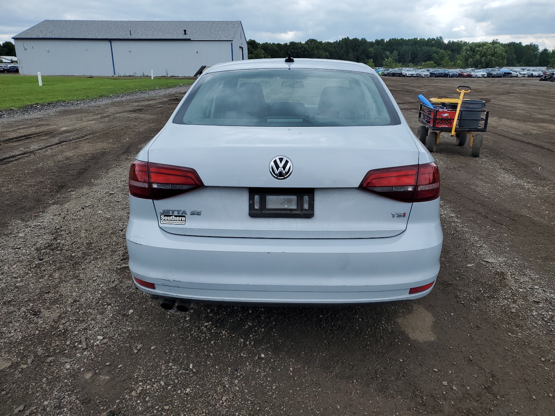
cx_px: 278
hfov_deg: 67.3
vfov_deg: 53.1
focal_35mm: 26
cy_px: 208
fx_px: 417
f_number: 1.5
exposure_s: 1/2500
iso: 50
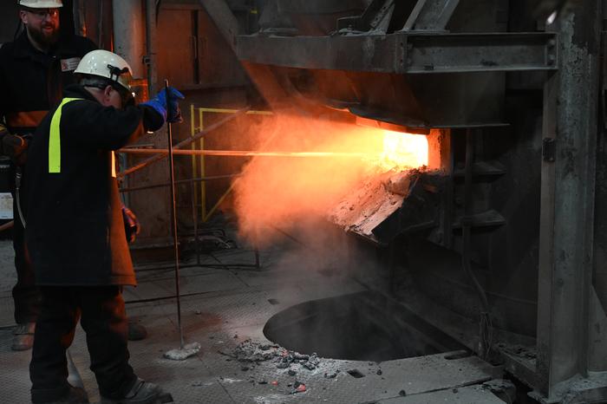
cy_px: 202
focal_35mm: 50
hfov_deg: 39.6
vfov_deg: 27.0
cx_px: 304
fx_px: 843
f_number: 5.6
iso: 3200
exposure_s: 1/80
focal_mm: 50
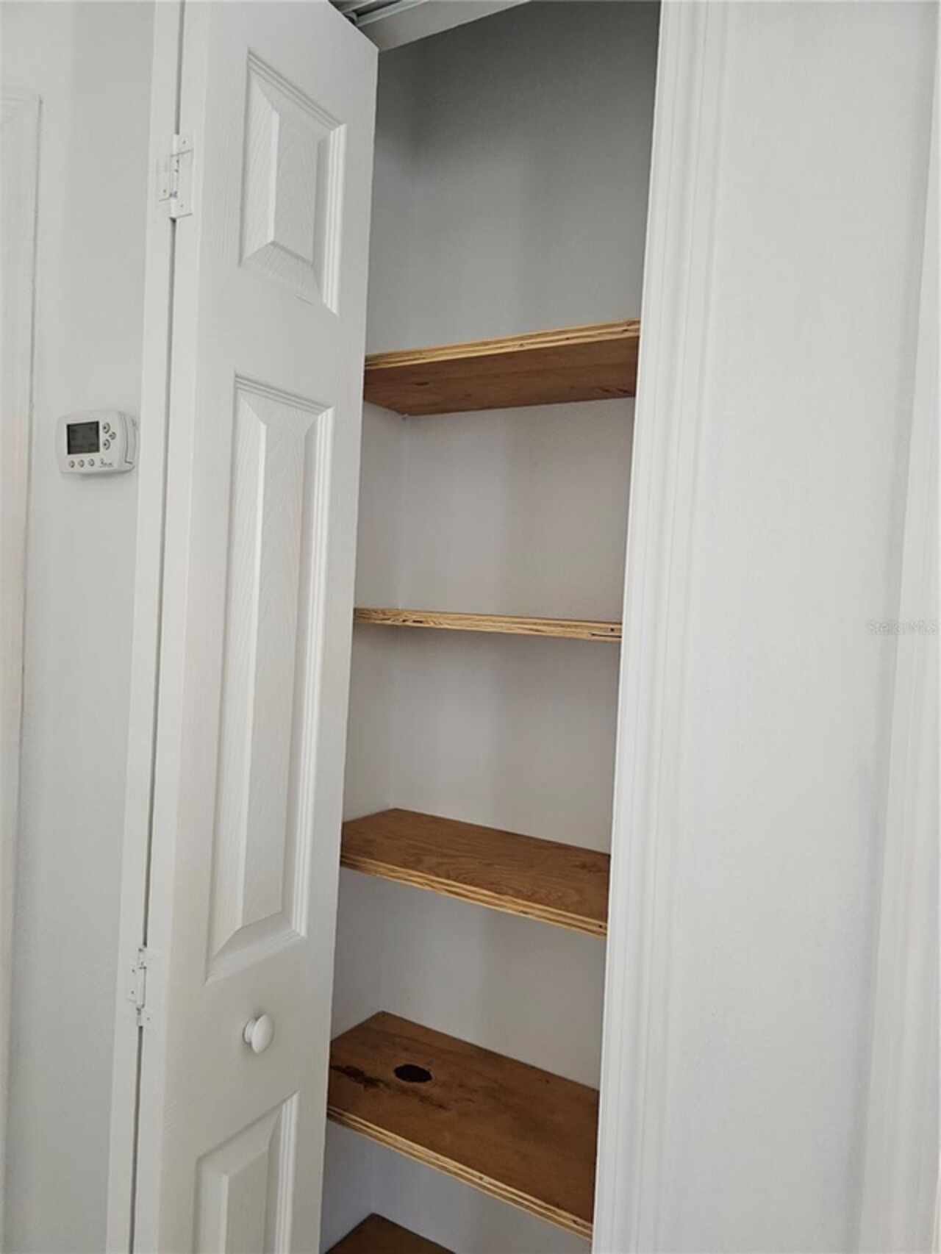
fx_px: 833
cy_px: 627
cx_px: 470
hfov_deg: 58.9
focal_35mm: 23
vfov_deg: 73.9
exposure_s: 1/120
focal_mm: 6.3
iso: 1000
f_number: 1.7
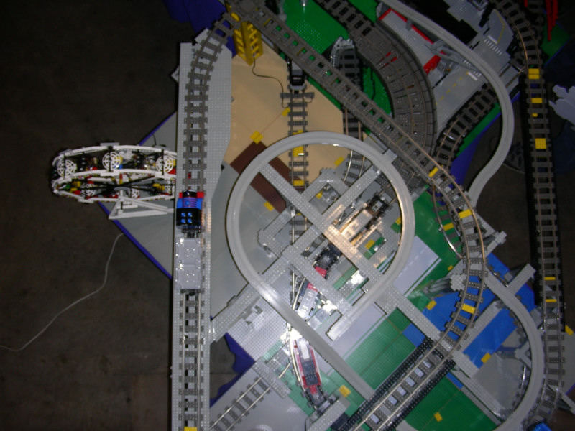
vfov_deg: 37.7
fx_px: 631
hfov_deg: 49.0
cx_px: 288
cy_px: 216
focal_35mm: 38
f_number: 3.5
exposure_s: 1/60.1
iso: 50
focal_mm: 6.3
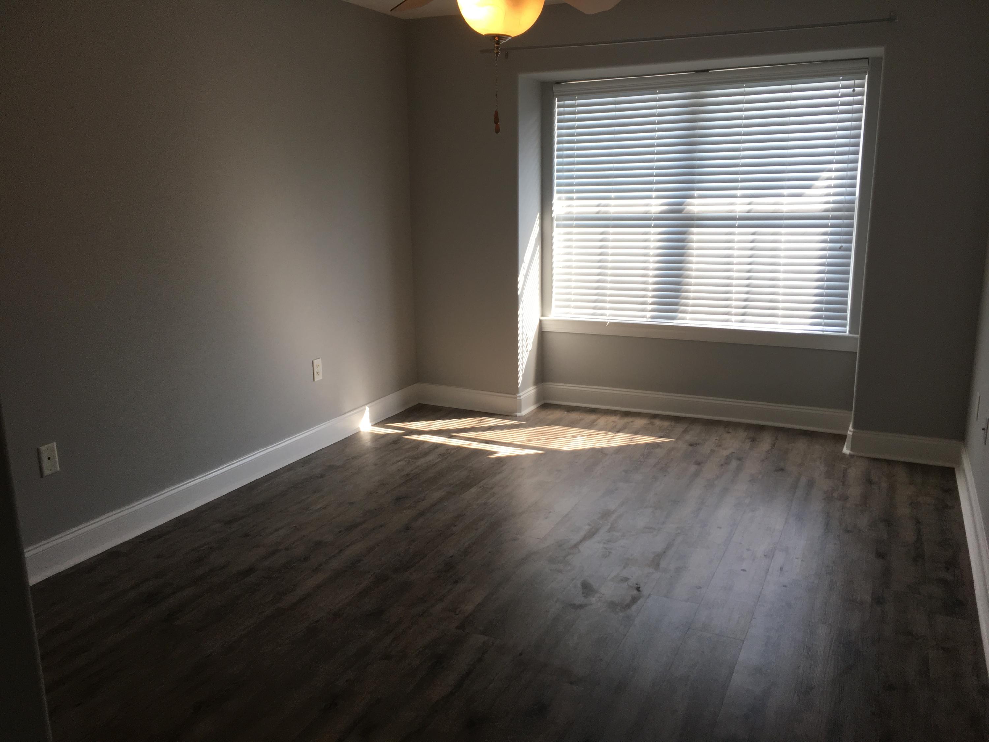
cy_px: 371
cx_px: 494
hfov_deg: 61.7
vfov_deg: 48.2
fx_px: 829
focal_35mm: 29
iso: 40
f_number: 2.2
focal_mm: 4.15
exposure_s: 1/120
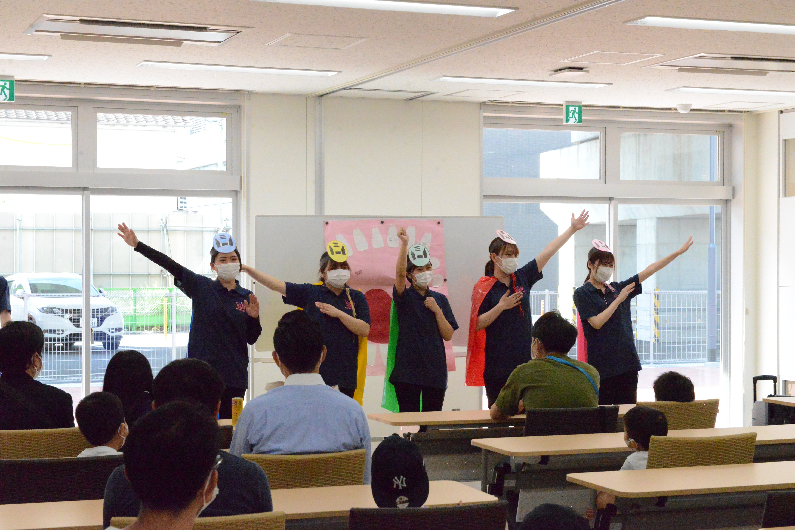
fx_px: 1546
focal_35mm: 70
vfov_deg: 19.5
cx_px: 398
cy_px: 265
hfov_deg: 28.8
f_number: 14
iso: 25600
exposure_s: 1/1250
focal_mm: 70
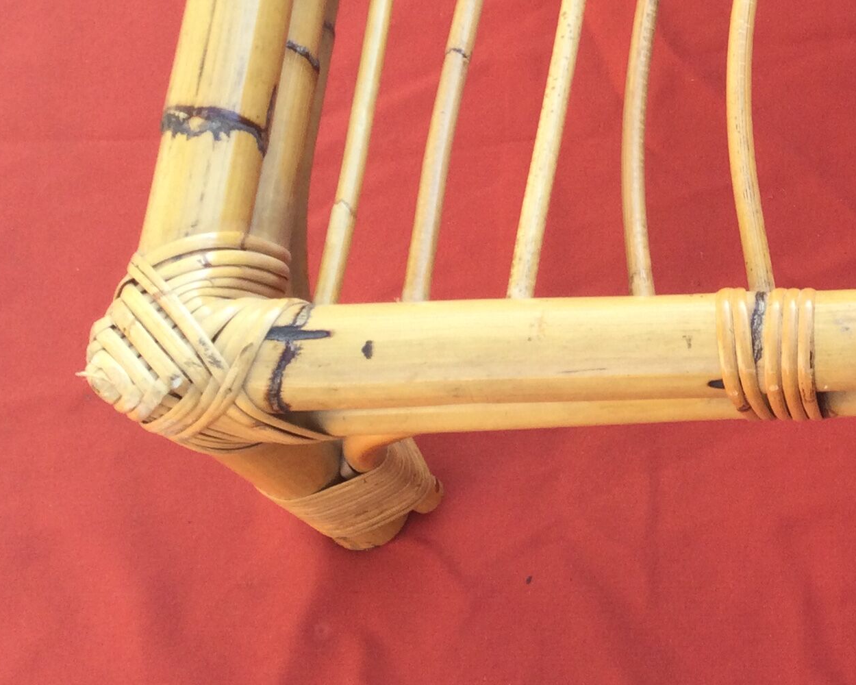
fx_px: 2001
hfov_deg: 22.2
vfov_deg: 19.0
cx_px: 1045
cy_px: 49
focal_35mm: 79
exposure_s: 1/101
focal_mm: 3.3
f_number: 2.4
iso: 25
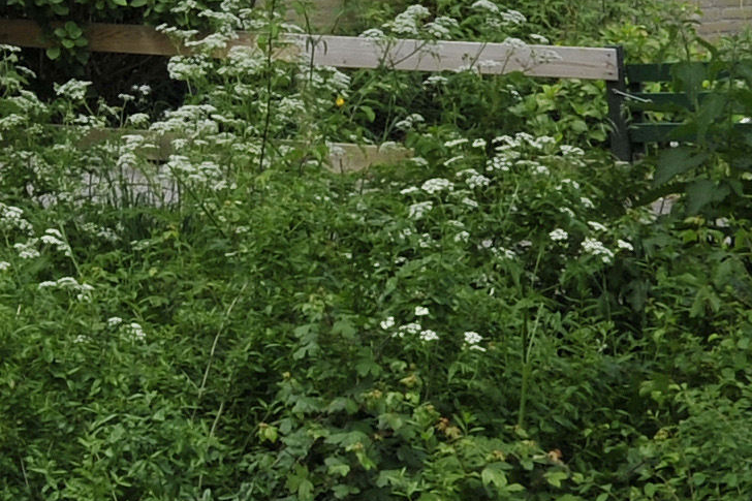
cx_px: -1273
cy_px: -687
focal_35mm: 263
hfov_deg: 7.2
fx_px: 5492
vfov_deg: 5.1
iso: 400
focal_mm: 45
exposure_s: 1/160
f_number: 13
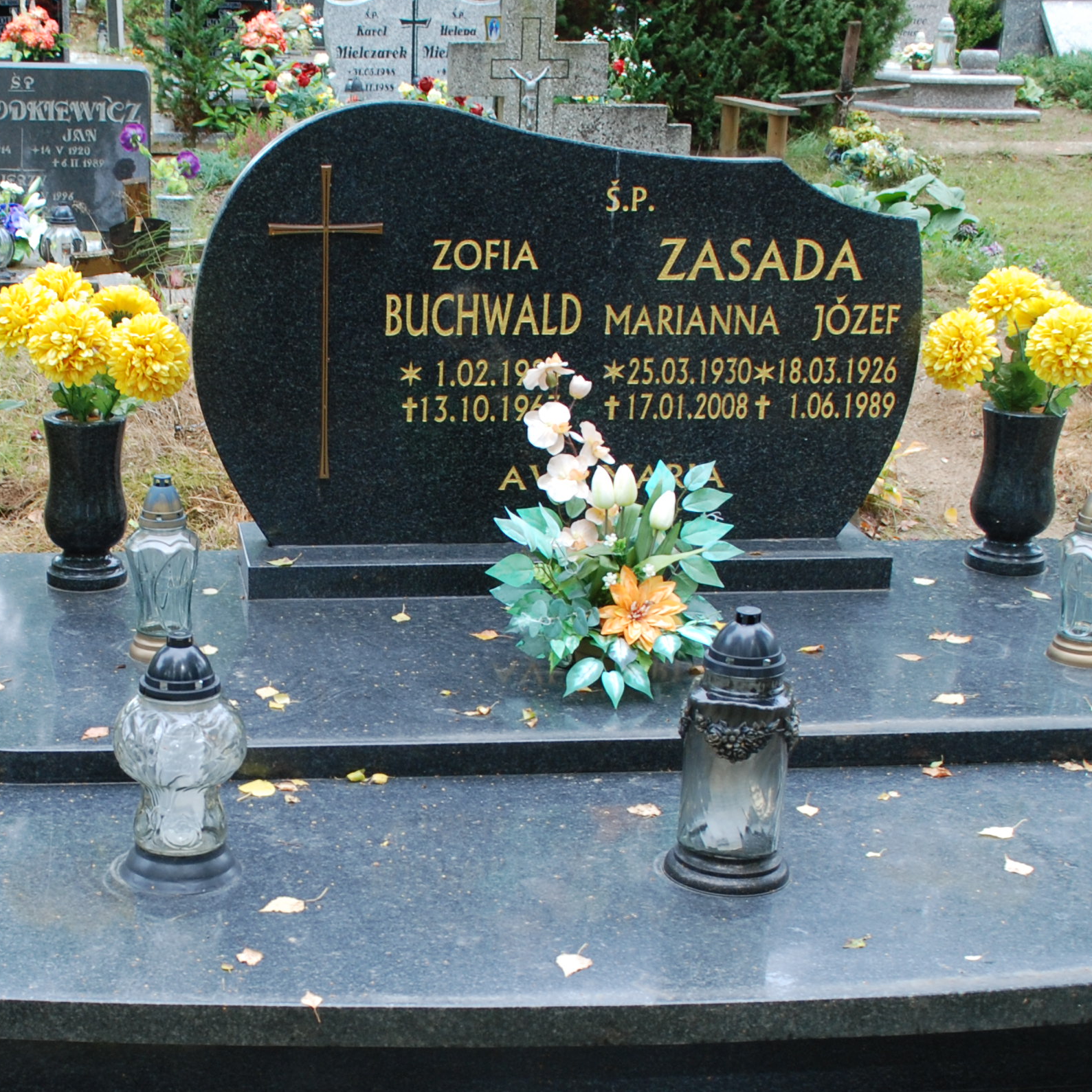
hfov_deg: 30.0
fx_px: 1999
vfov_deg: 30.3
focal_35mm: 56
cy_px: 726
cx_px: 265
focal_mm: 18
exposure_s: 1/100
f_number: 5
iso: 200
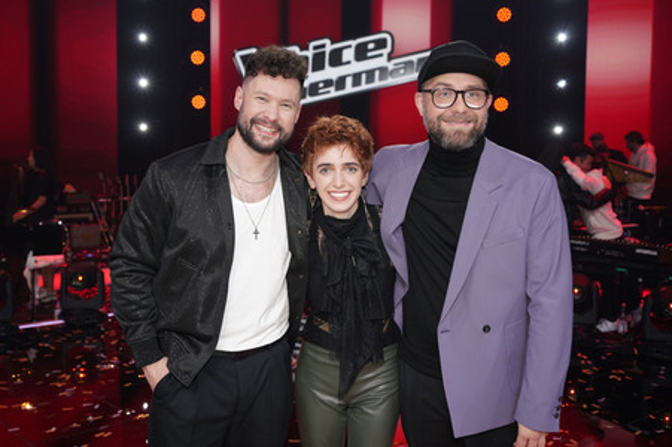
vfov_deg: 35.0
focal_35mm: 38
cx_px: 336
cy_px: 224
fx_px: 709
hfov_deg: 50.7
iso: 1600
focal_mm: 38
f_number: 4.5
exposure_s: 1/100
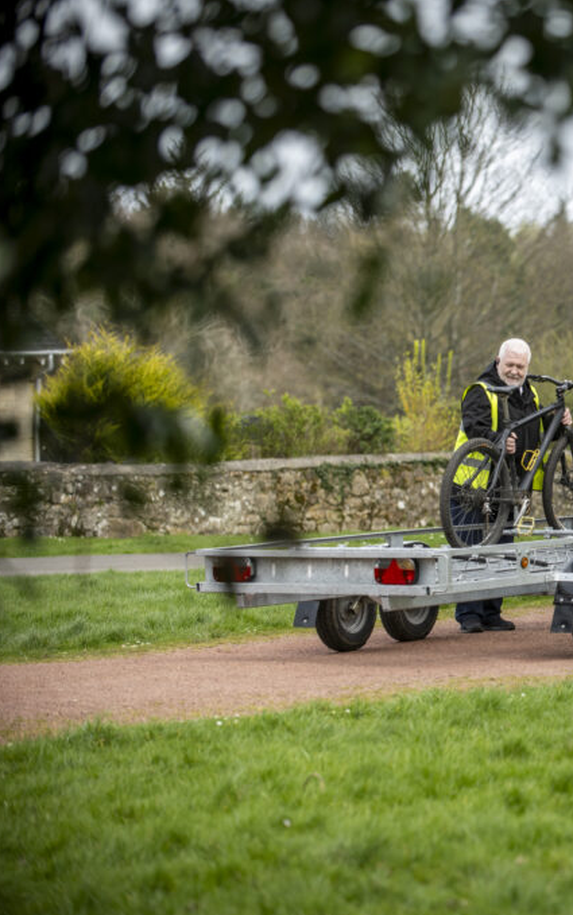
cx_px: 662
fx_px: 4218
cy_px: 458
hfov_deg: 7.7
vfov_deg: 12.4
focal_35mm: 169
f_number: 2.8
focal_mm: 110
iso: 200
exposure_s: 1/1000
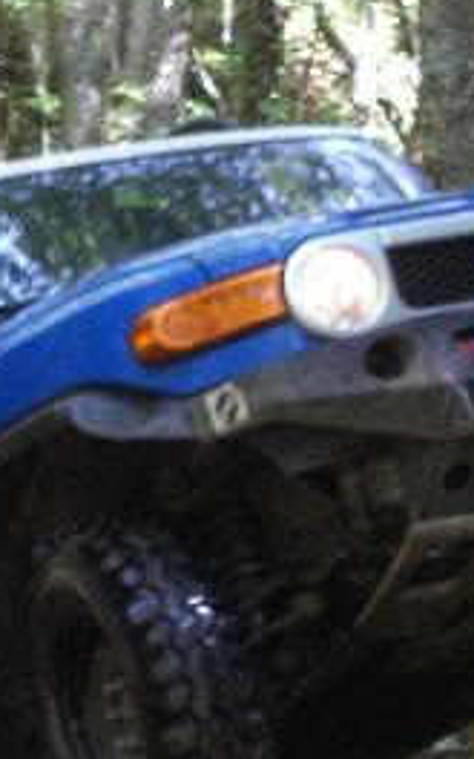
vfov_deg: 5.9
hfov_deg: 3.7
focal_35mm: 357
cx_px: 307
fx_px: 7379
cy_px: 431
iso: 125
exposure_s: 1/40
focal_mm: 23.1
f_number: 3.8
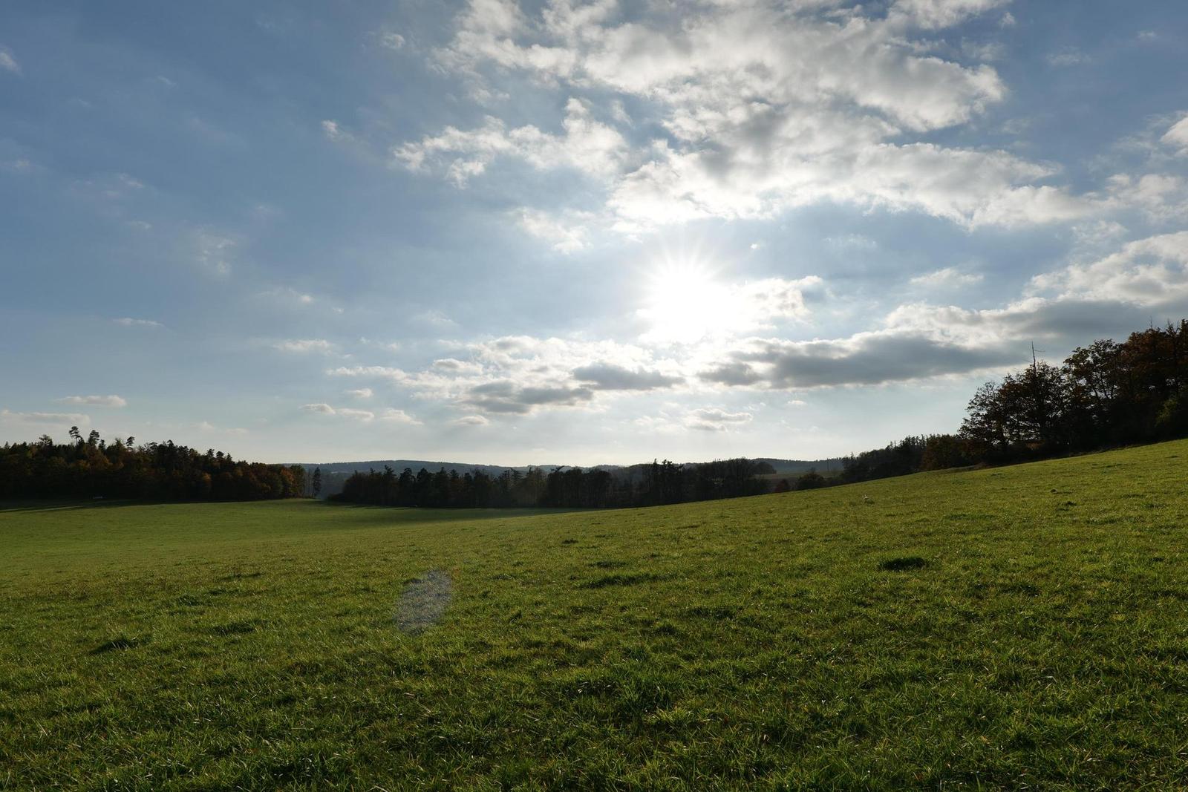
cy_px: 396
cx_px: 594
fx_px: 594
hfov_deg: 90.0
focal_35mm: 18
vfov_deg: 67.4
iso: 100
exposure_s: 1/400
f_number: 11
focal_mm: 18
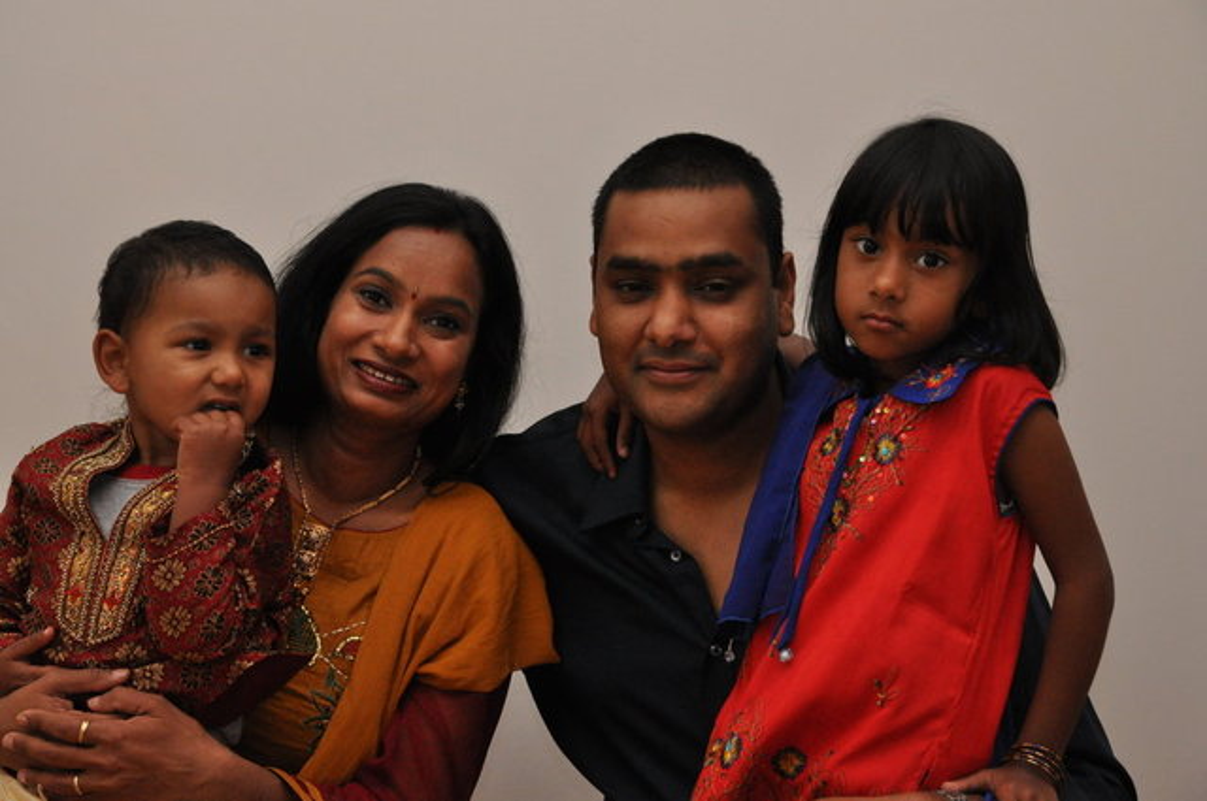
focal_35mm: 72
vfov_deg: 18.9
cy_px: 400
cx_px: 604
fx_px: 2411
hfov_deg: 28.1
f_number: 7.1
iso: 1600
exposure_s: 1/60
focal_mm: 48
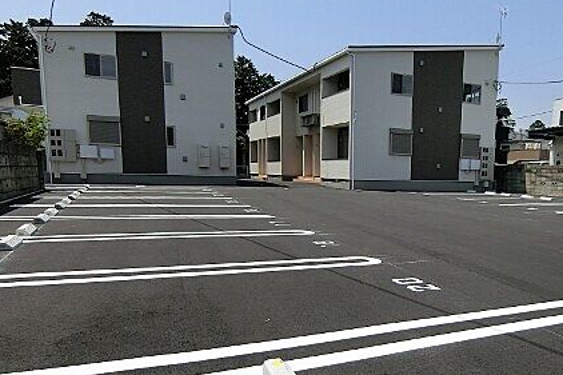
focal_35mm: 30
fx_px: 469
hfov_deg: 59.6
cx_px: 402
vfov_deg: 43.1
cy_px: 244
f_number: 6.9
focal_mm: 4.06
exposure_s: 1/320
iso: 80
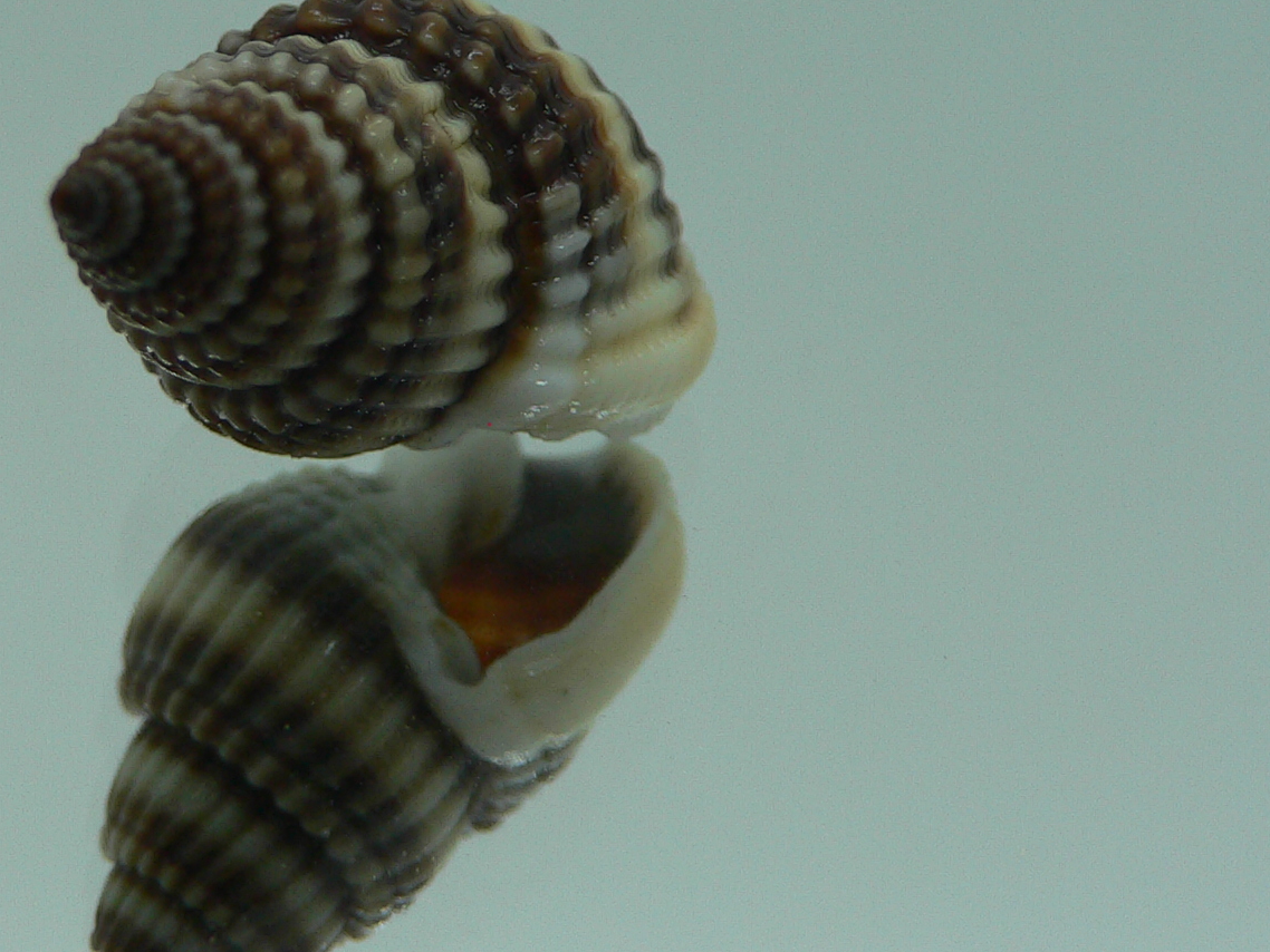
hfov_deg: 30.8
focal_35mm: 62
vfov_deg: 23.5
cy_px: 259
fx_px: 2275
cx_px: 364
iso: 80
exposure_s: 1/60
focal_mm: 4.6
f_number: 2.8
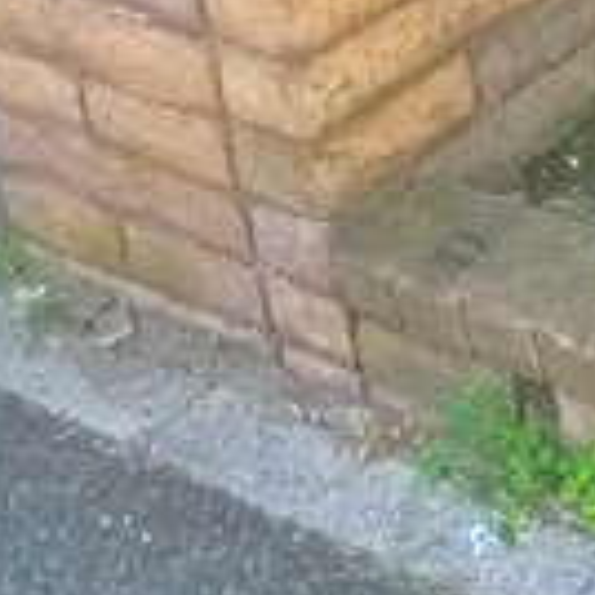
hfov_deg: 13.7
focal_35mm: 111
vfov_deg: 14.4
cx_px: 1137
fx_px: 2159
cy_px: -349
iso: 400
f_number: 2.2
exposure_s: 1/125
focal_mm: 5.1
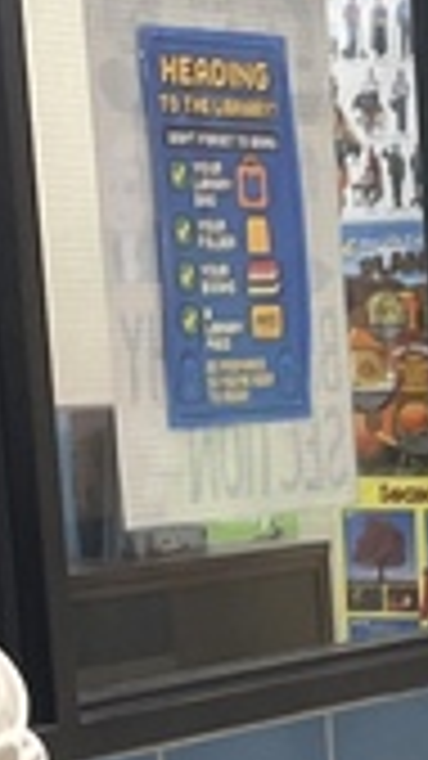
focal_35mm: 172
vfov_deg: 12.1
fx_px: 3472
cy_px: 1043
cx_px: 806
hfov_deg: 6.9
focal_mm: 4.2
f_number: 1.6
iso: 125
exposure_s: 1/104
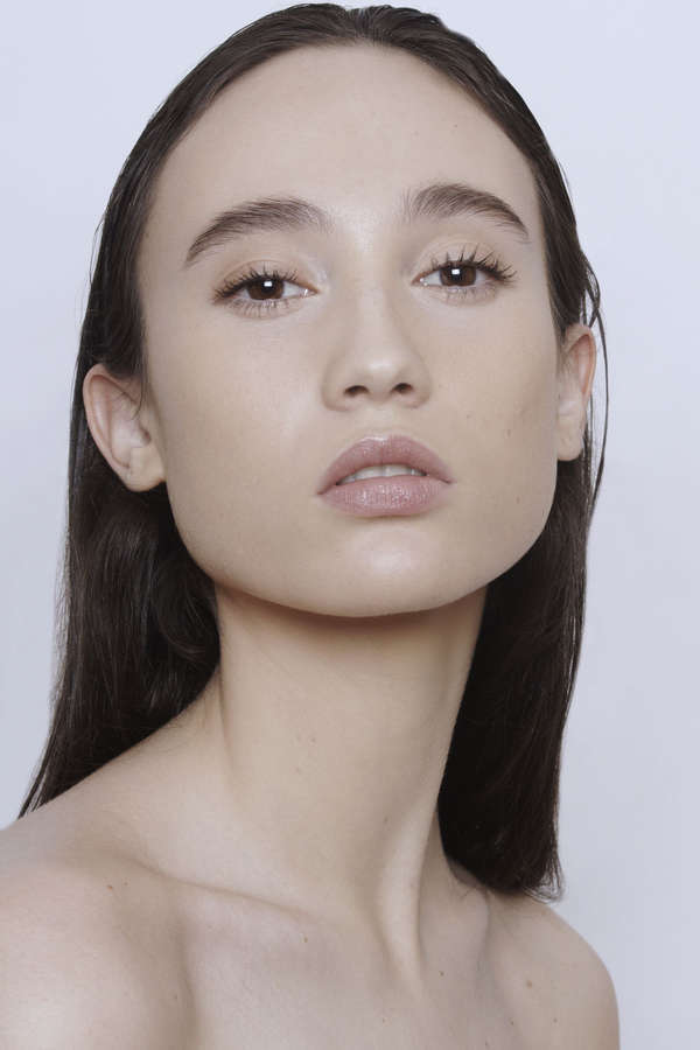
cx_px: 350
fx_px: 3281
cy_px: 525
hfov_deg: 12.2
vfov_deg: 18.2
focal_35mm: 112
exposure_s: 1/125
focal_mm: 75
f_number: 13
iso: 100
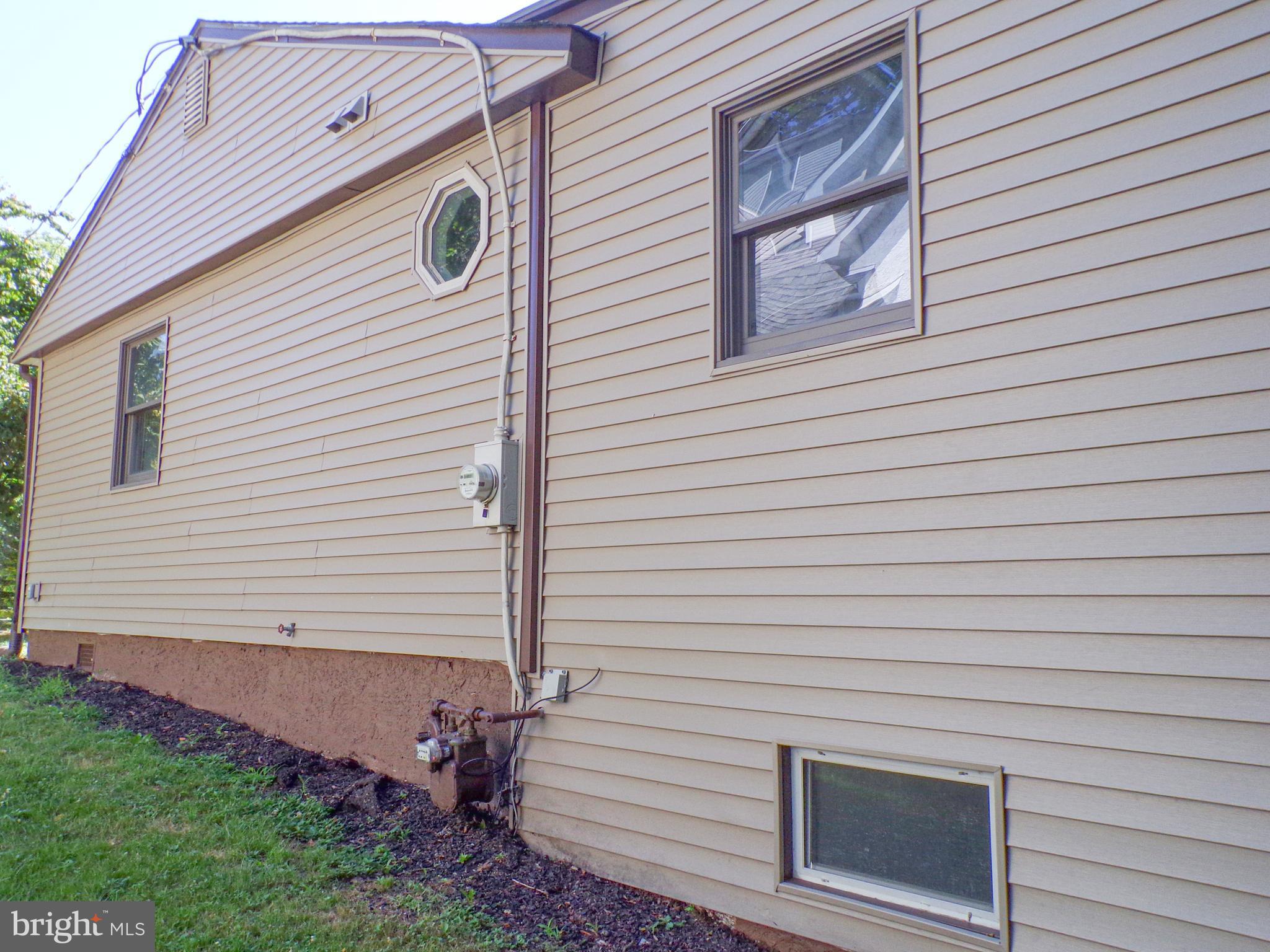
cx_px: 635
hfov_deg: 63.4
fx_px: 1027
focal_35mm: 28
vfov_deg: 49.7
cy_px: 476
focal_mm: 5
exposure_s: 1/100
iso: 80
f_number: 6
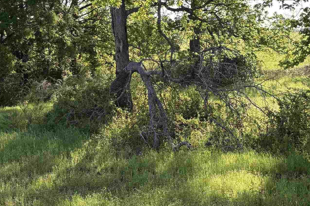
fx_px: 560
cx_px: 187
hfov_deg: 30.9
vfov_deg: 20.8
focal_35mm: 65
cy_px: 59
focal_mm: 5.96
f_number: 1.6
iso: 64
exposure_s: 1/1135
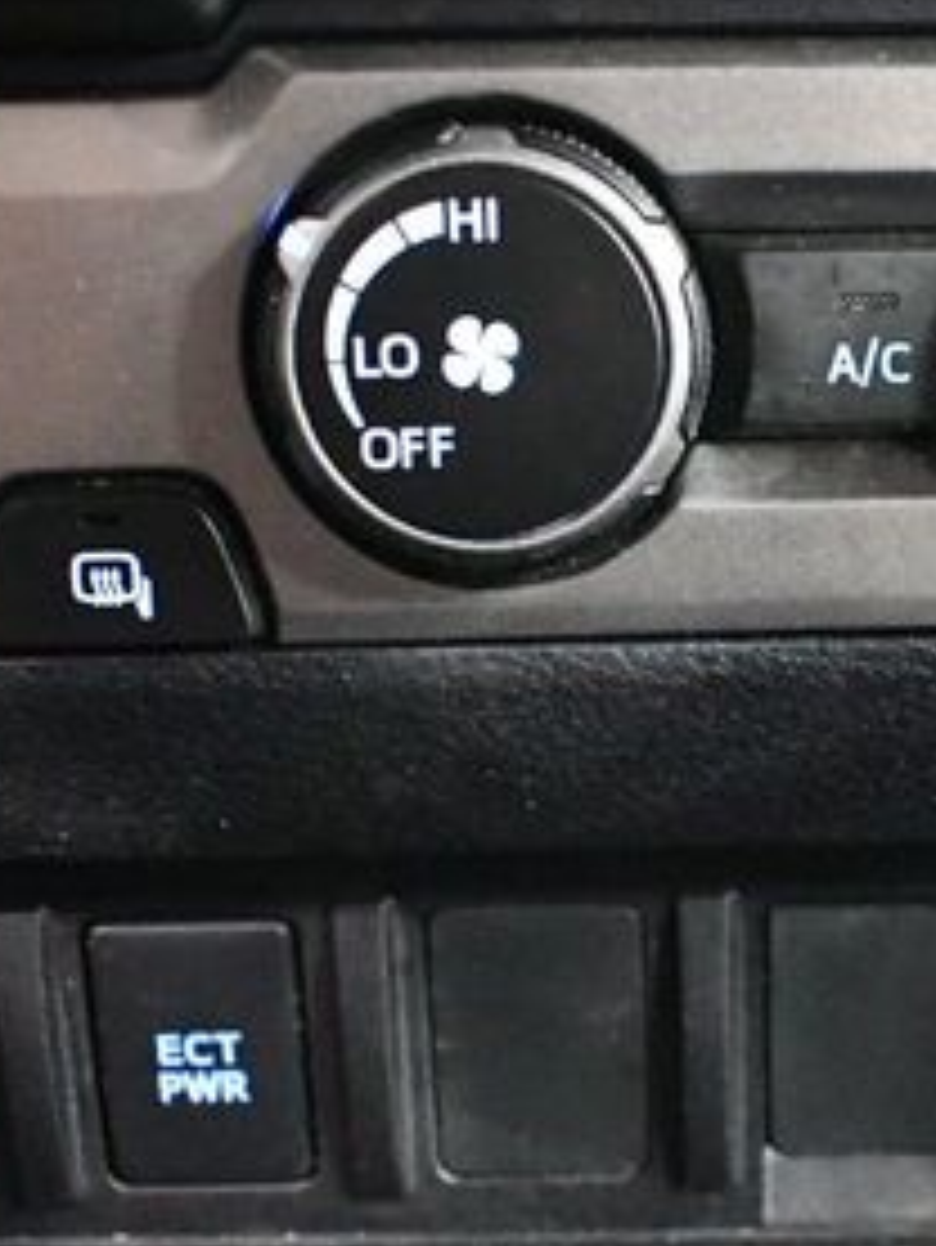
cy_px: 789
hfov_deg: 18.0
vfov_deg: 24.3
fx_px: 2882
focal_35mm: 80
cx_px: 940
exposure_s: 1/50
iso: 12800
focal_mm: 18
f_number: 3.5
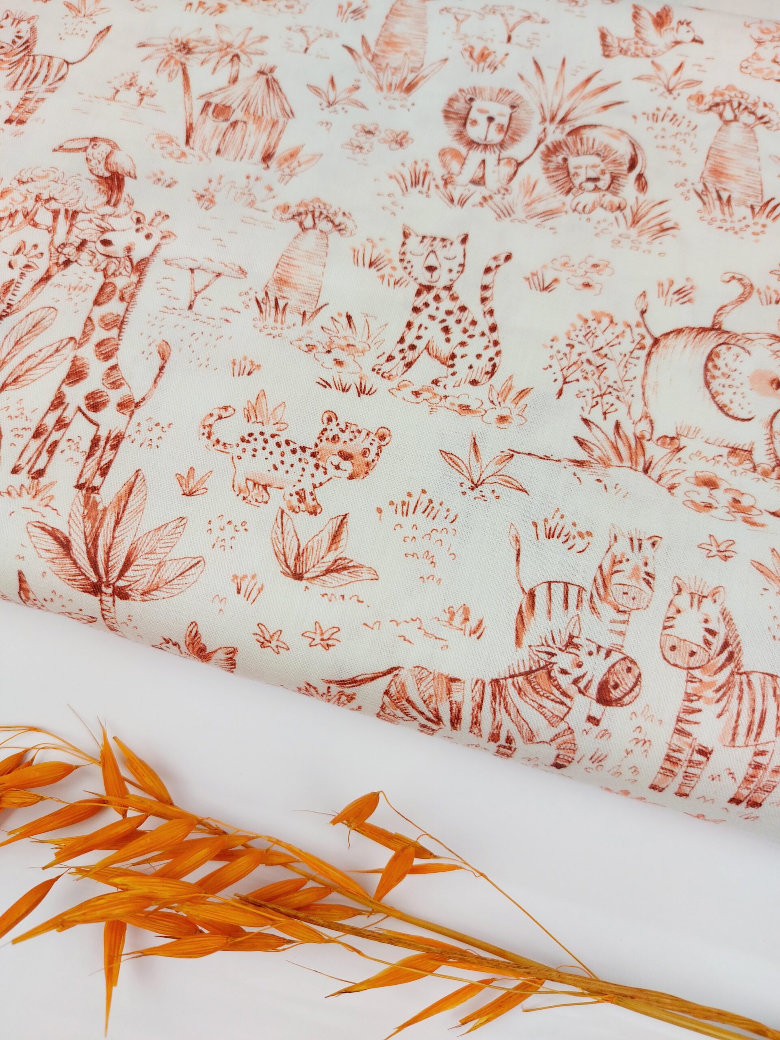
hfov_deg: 56.8
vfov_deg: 71.6
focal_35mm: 24
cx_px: 390
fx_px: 721
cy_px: 520
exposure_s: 1/121
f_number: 1.8
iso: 32
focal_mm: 5.23
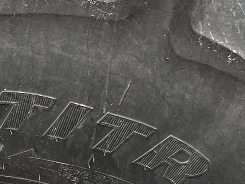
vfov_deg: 9.8
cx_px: -88
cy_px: 332
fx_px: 1012
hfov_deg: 13.2
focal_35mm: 143
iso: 80
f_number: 1.6
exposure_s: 1/122
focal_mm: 5.1
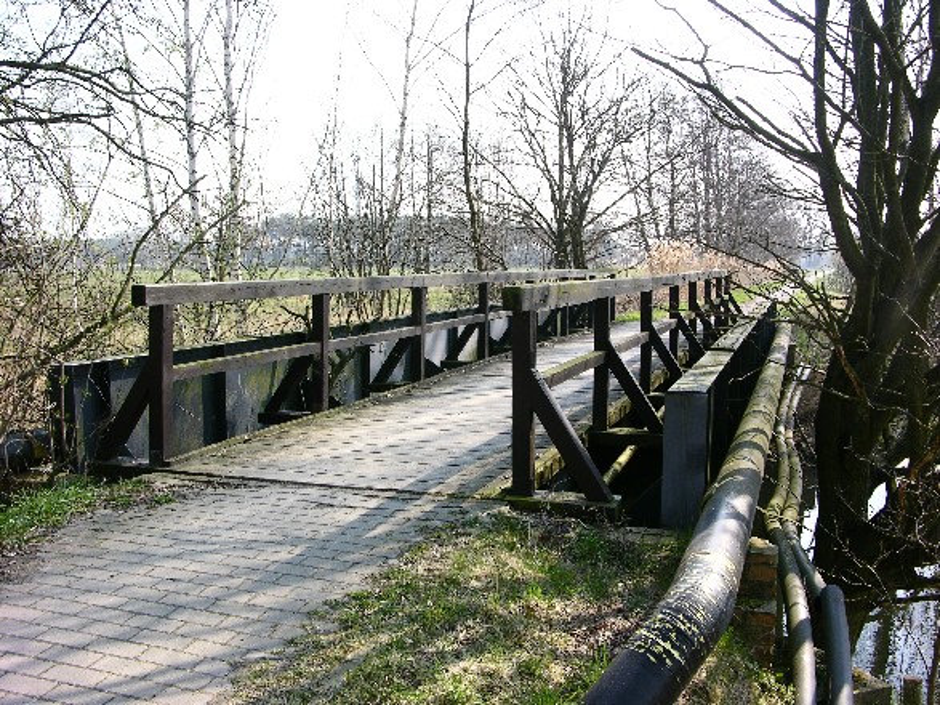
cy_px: 352
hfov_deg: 52.6
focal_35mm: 35
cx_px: 470
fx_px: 950
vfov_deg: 40.7
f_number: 5
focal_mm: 8.9
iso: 50
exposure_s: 1/99.1
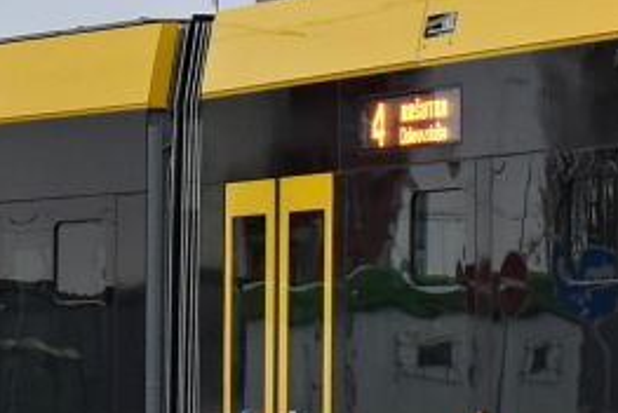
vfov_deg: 5.5
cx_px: 325
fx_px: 4259
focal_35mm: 248
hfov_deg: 8.3
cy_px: -35
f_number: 7.1
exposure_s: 1/40
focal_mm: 29
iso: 320
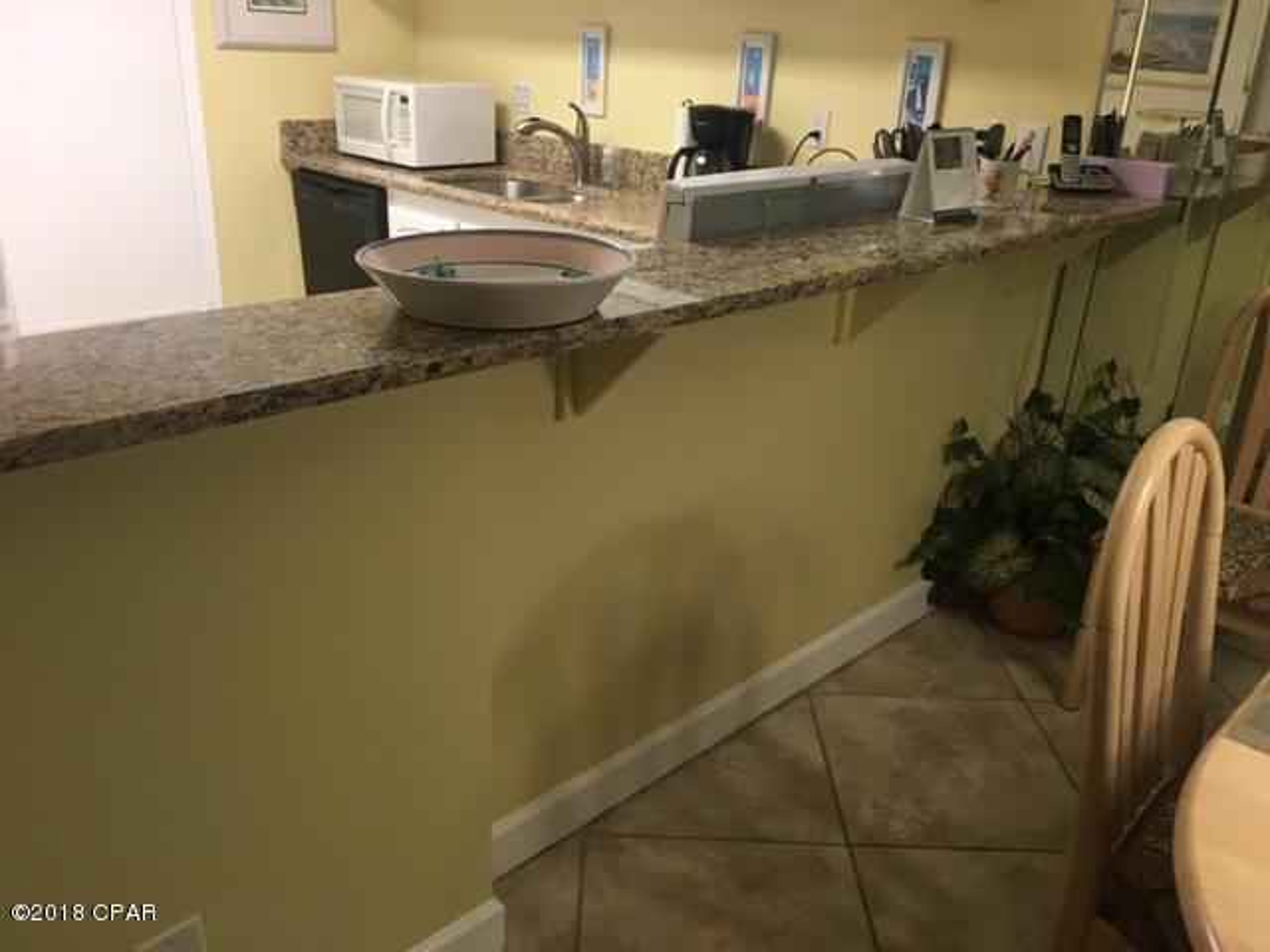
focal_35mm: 29
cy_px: 476
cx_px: 635
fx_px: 1064
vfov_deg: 48.2
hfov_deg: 61.7
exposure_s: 1/30
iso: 64
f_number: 2.2
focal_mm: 4.15
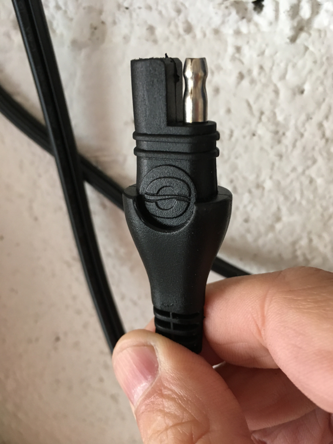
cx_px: 166
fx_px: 372
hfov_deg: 48.2
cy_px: 222
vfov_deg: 61.7
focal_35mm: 29
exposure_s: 1/33
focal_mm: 4.15
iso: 160
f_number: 2.2
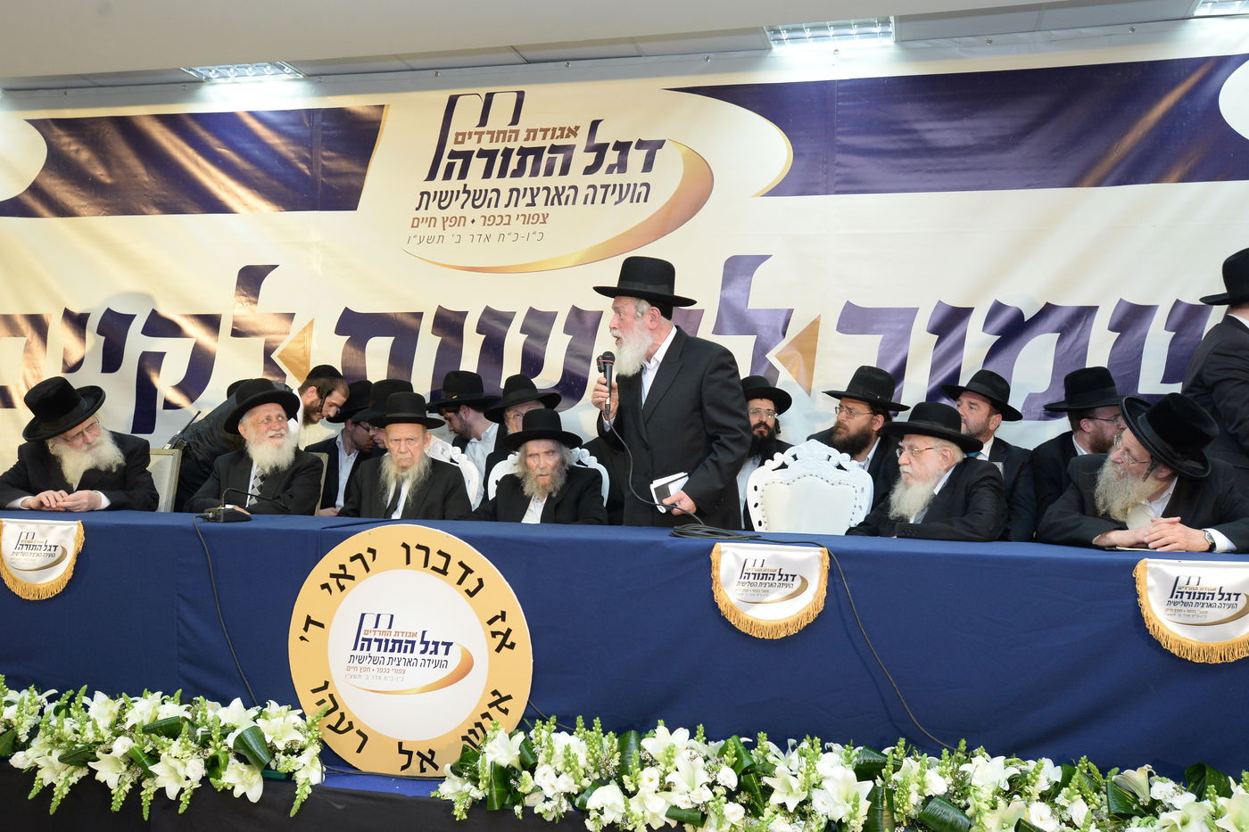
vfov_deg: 37.8
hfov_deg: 54.4
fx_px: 1214
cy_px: 416
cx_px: 624
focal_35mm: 35
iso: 1600
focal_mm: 35
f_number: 5.6
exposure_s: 1/80
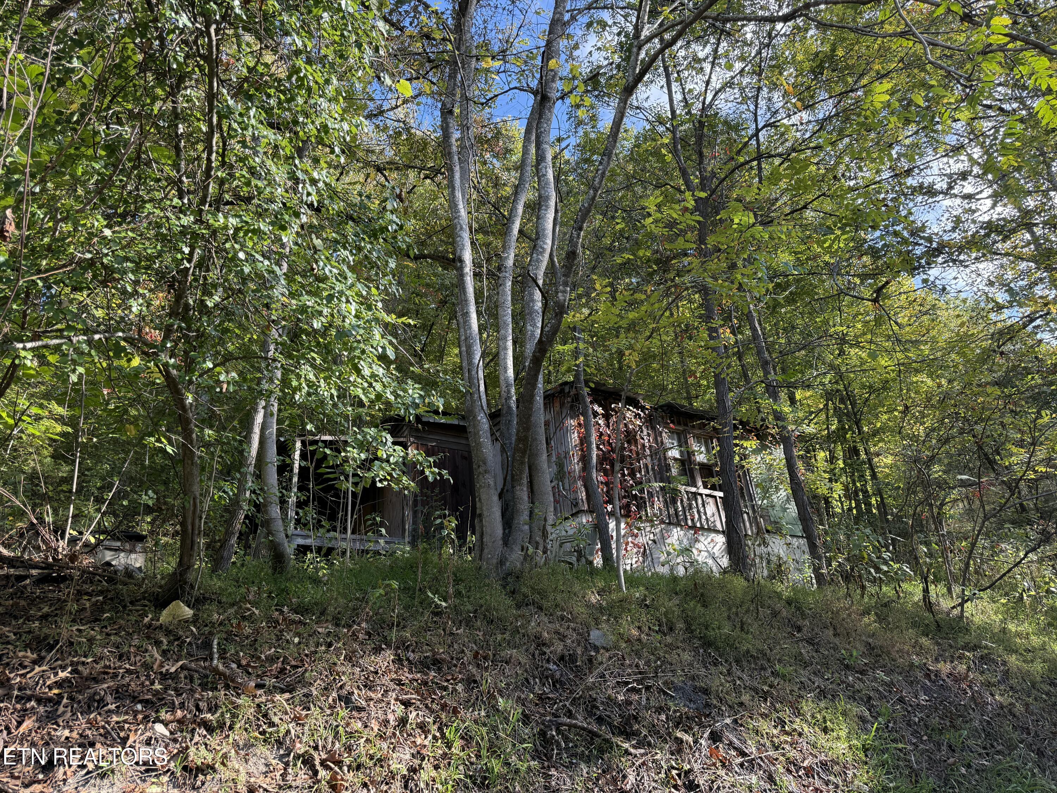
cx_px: 528
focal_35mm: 24
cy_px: 396
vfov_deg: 56.8
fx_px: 733
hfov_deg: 71.6
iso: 100
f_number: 1.78
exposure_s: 1/491
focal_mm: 6.76
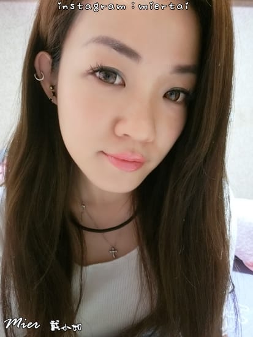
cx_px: 126
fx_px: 204
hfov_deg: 63.5
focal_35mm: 21
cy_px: 168
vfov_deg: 79.0
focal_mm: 4.58
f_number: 2.8
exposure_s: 1/20
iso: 1000
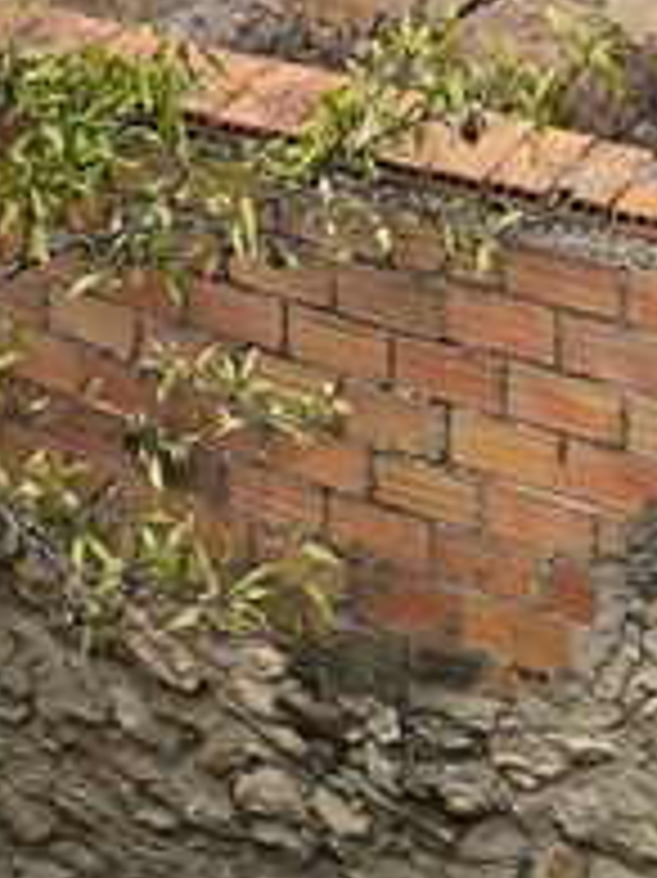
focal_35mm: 90
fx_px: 2280
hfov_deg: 16.2
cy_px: -225
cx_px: 551
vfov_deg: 20.2
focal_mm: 6.14
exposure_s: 1/560
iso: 50
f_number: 1.65
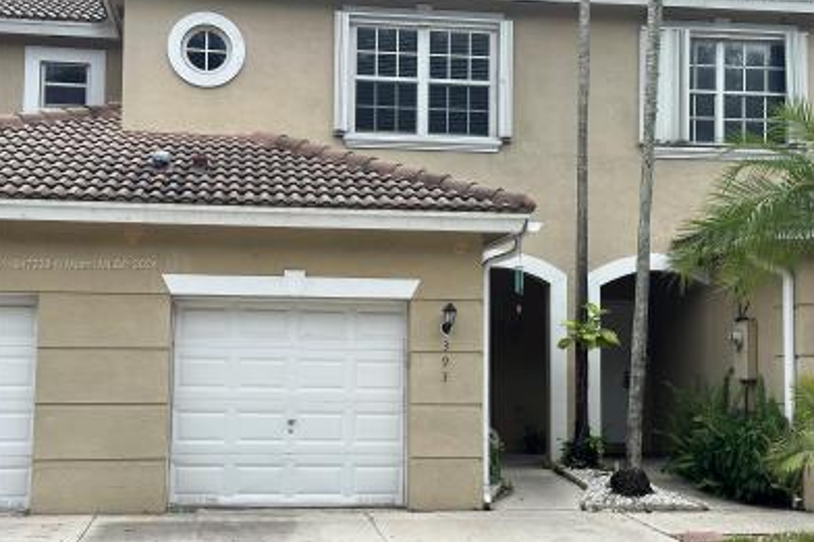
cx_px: 407
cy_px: 266
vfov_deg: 26.5
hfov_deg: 38.9
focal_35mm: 51
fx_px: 1153
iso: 64
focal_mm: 6.86
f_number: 1.78
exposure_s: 1/521
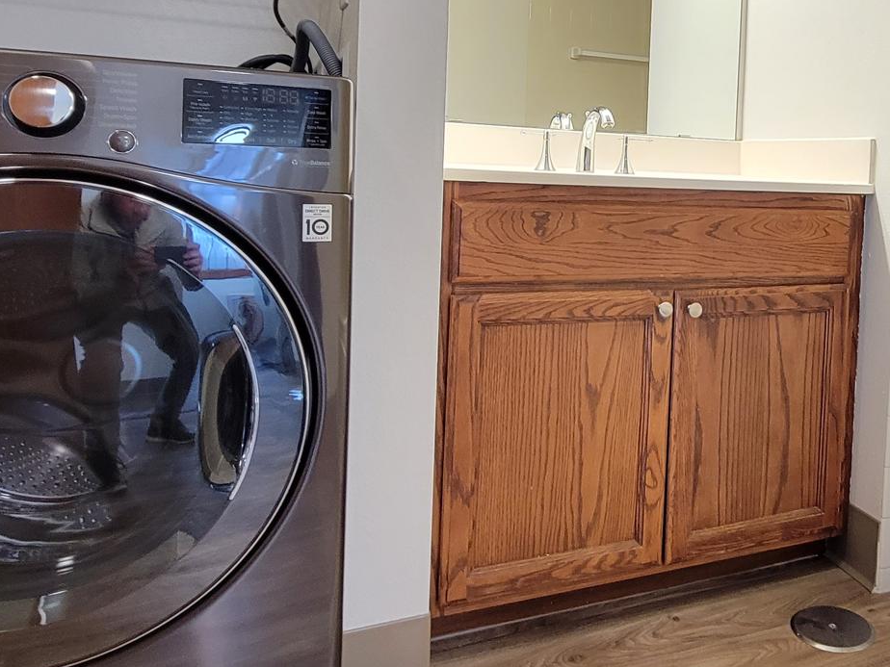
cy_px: 198
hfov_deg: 56.5
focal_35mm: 30
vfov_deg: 45.7
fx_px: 771
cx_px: 684
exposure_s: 1/30
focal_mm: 2.2
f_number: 2.2
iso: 320
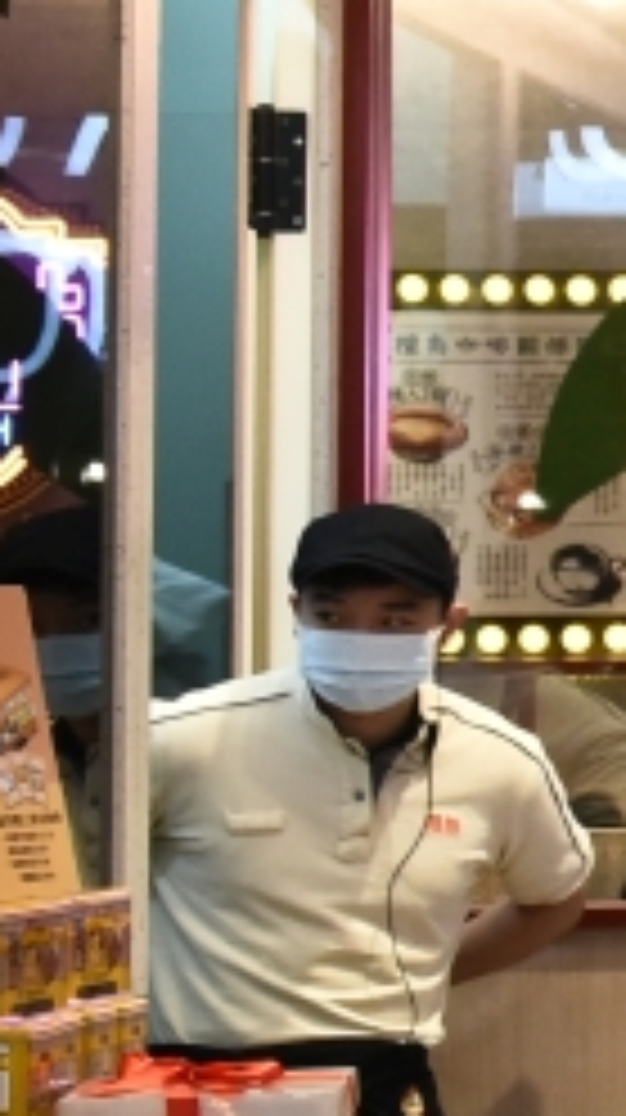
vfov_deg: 12.8
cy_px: 382
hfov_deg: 5.5
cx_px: 3067
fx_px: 4971
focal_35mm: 168
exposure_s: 1/60
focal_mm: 27
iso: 1800
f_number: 5.6
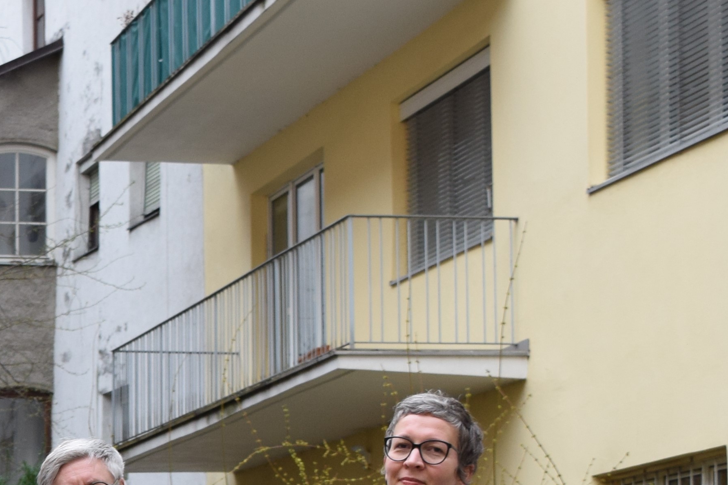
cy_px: 688
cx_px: -291
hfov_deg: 17.5
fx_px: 2173
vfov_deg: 12.2
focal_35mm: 107
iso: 400
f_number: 5.6
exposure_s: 1/125
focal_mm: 25
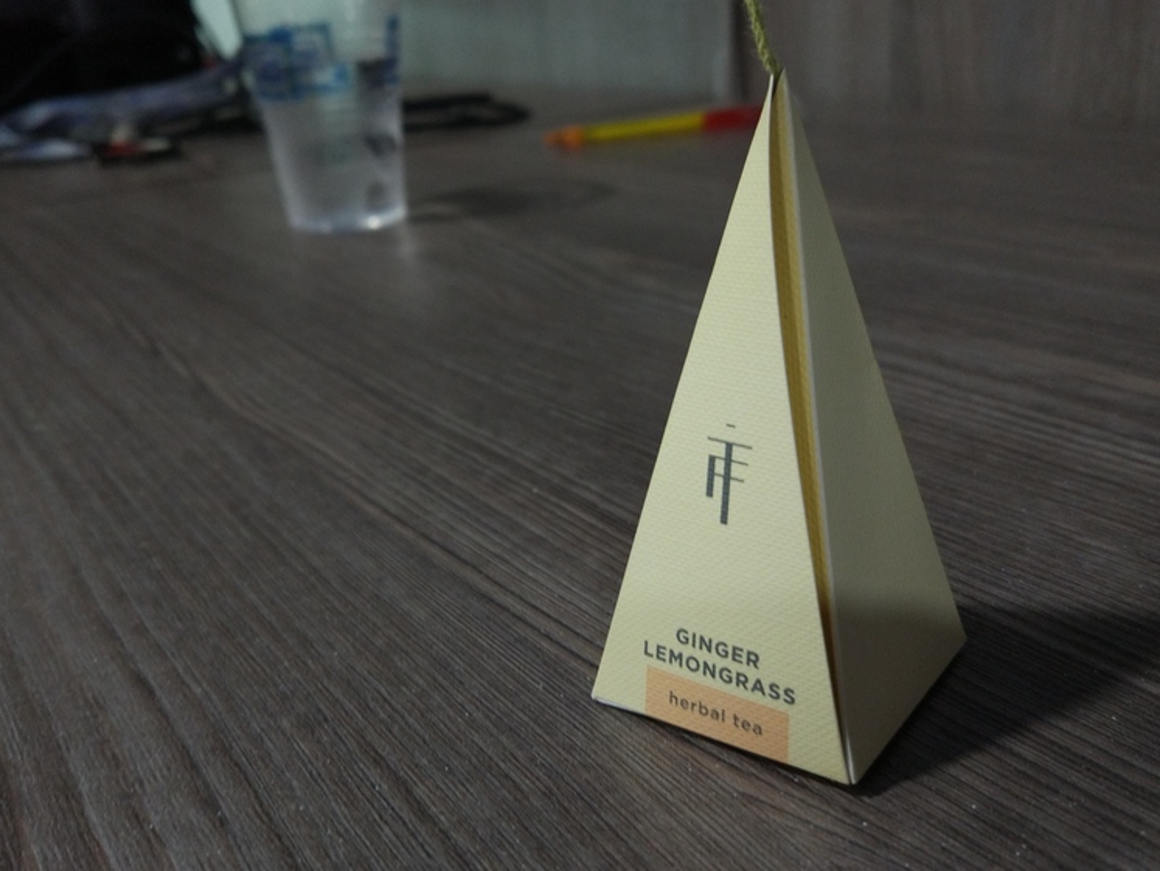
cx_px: 568
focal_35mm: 32
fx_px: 1073
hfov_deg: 56.8
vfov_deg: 44.2
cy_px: 412
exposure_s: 1/24
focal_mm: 4.26
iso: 356
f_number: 2
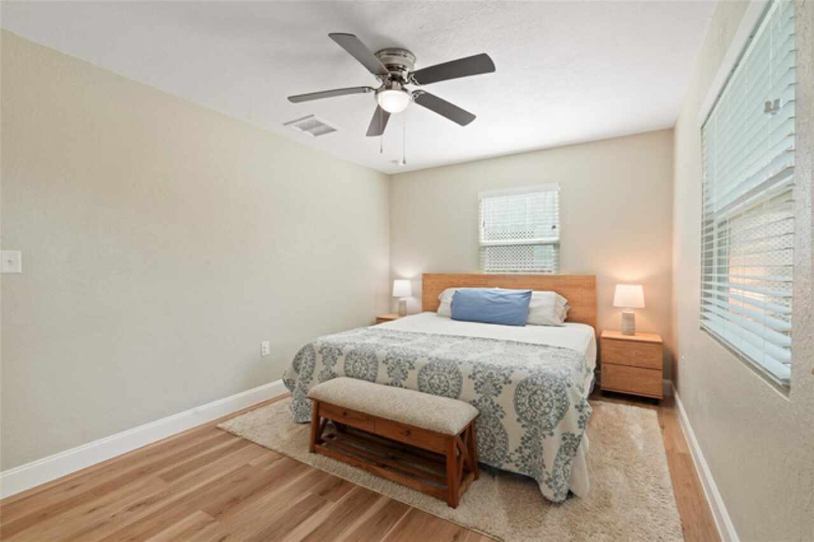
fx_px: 362
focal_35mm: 16
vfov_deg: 73.7
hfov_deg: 96.8
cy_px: 271
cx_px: 407
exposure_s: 1/5
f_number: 10
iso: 250
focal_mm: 16
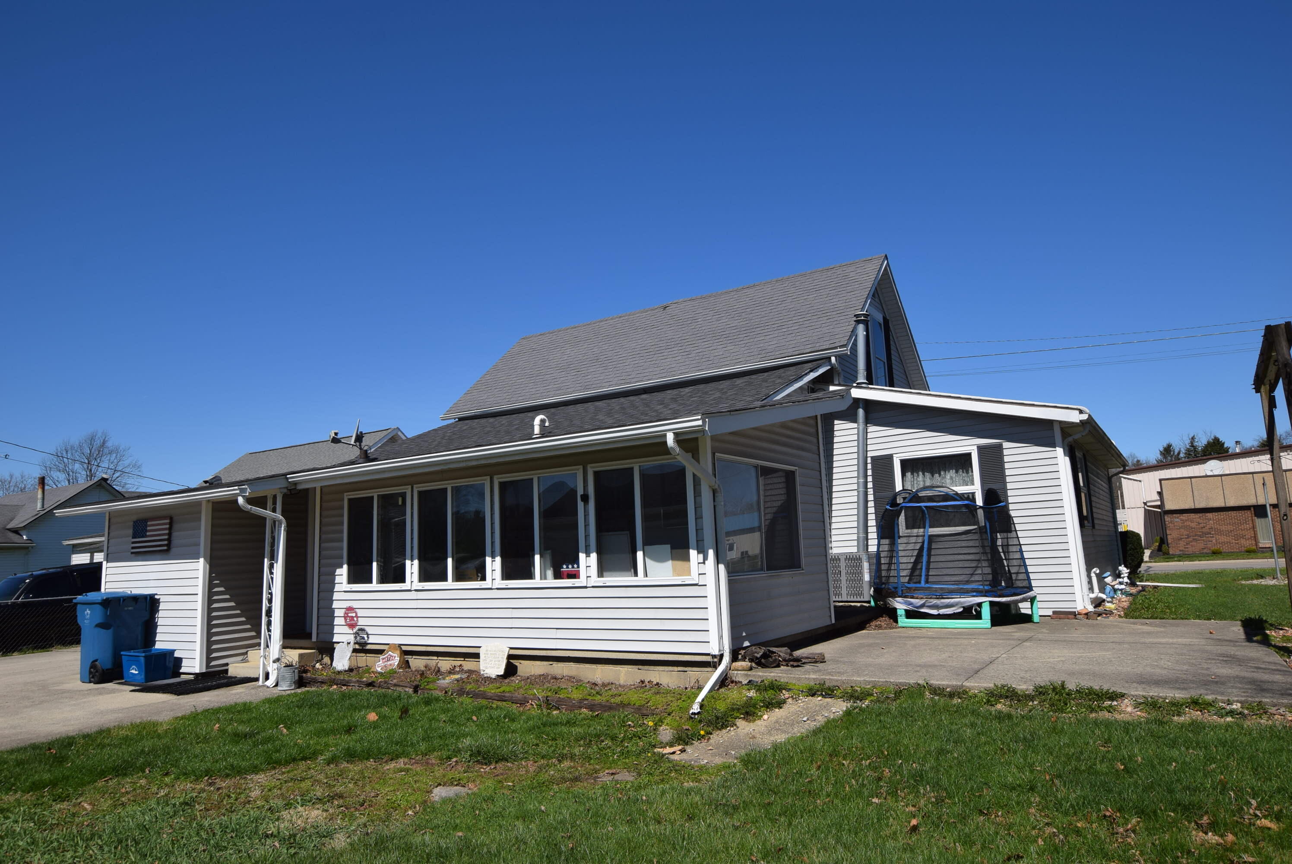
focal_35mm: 22
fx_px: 808
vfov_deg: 56.2
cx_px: 646
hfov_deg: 77.3
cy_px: 432
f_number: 10
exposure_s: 1/400
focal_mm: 15
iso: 200
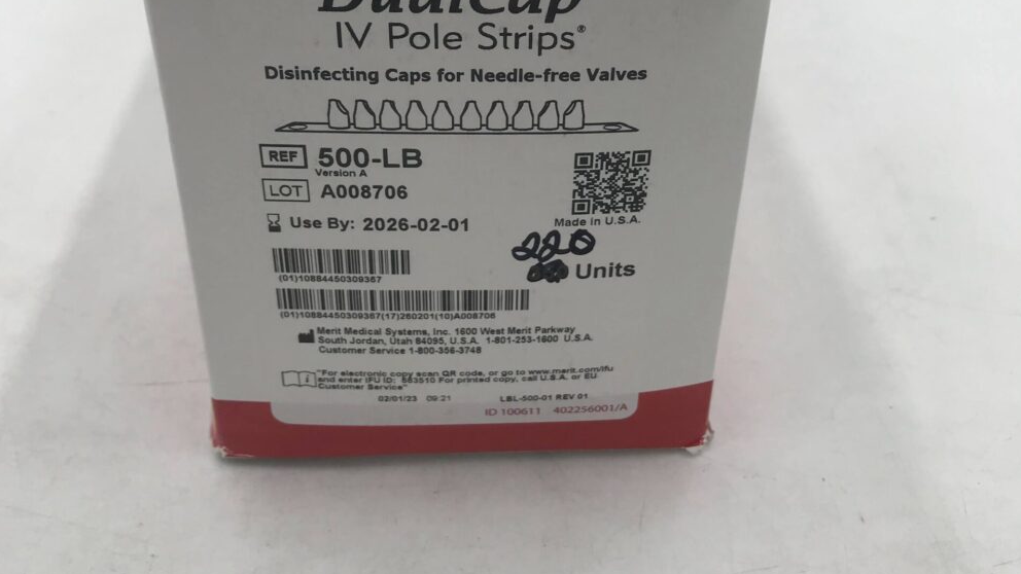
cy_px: 130
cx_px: 510
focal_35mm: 41
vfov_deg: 28.5
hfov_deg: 49.4
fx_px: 1110
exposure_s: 1/187
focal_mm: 3.99
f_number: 1.8
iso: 20
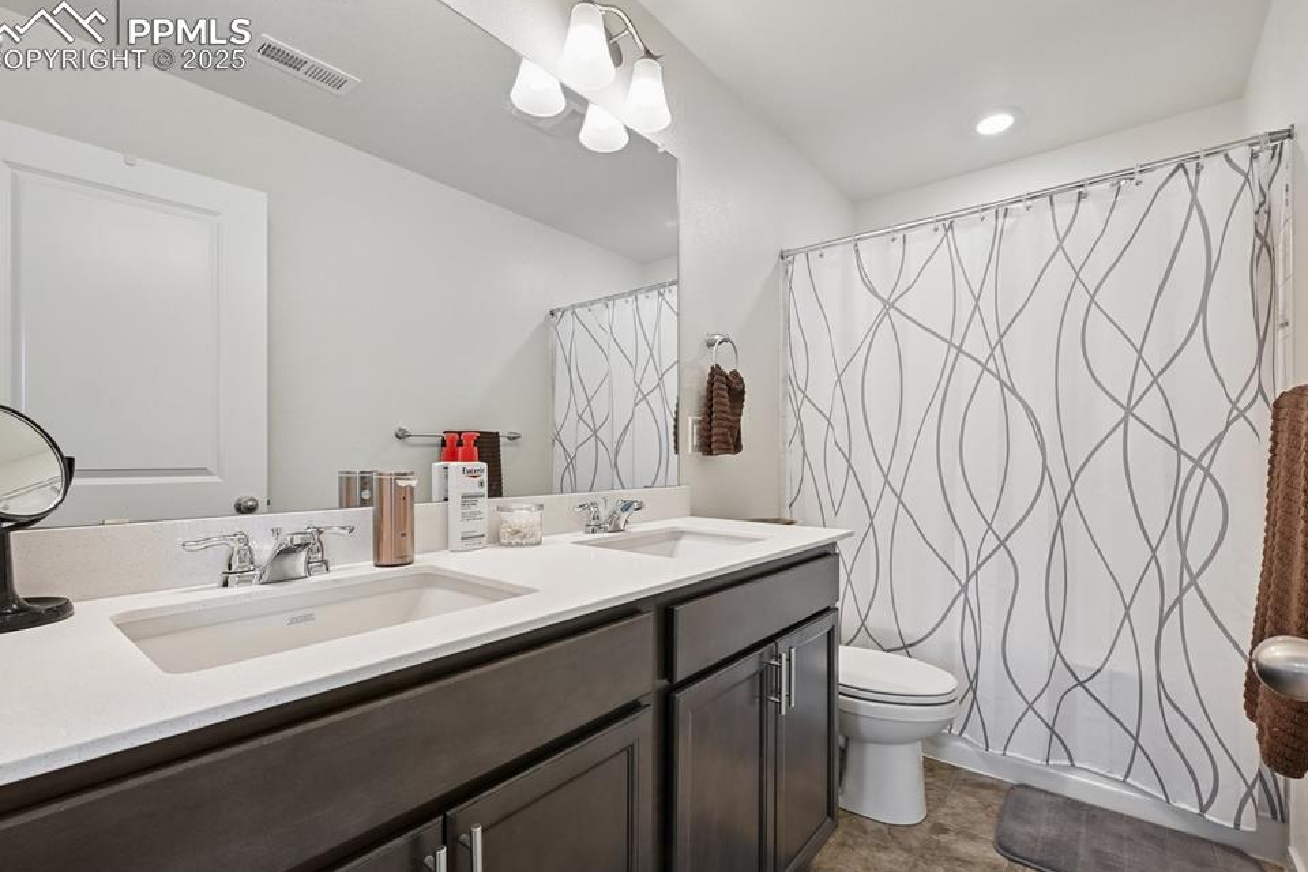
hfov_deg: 96.7
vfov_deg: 73.7
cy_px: 459
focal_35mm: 16
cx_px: 676
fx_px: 581
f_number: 11
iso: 800
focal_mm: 15
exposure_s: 1/15
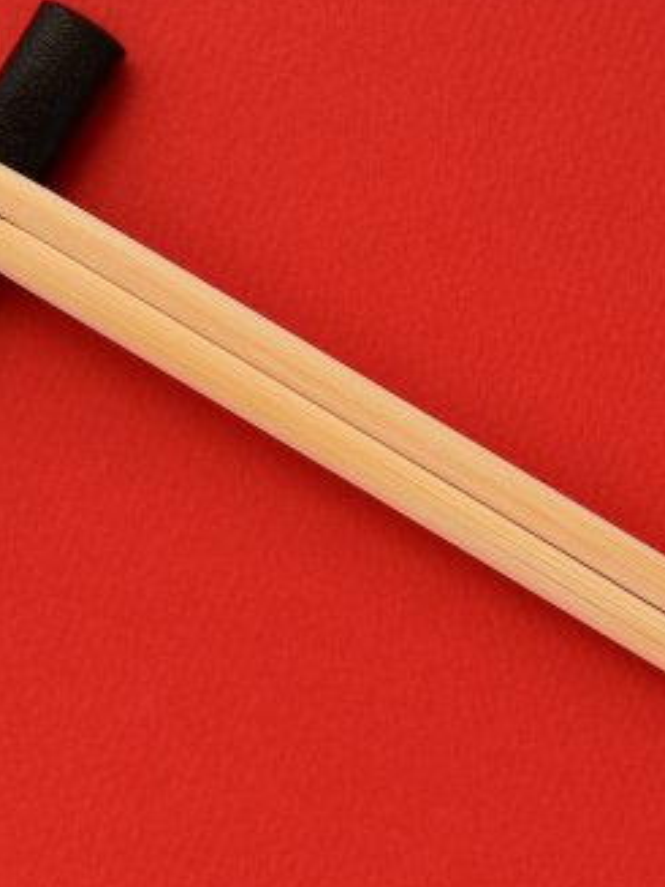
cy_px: 431
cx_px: 391
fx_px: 5536
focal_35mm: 216
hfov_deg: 6.9
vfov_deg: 9.2
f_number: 8
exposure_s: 1/8
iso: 200
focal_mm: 80
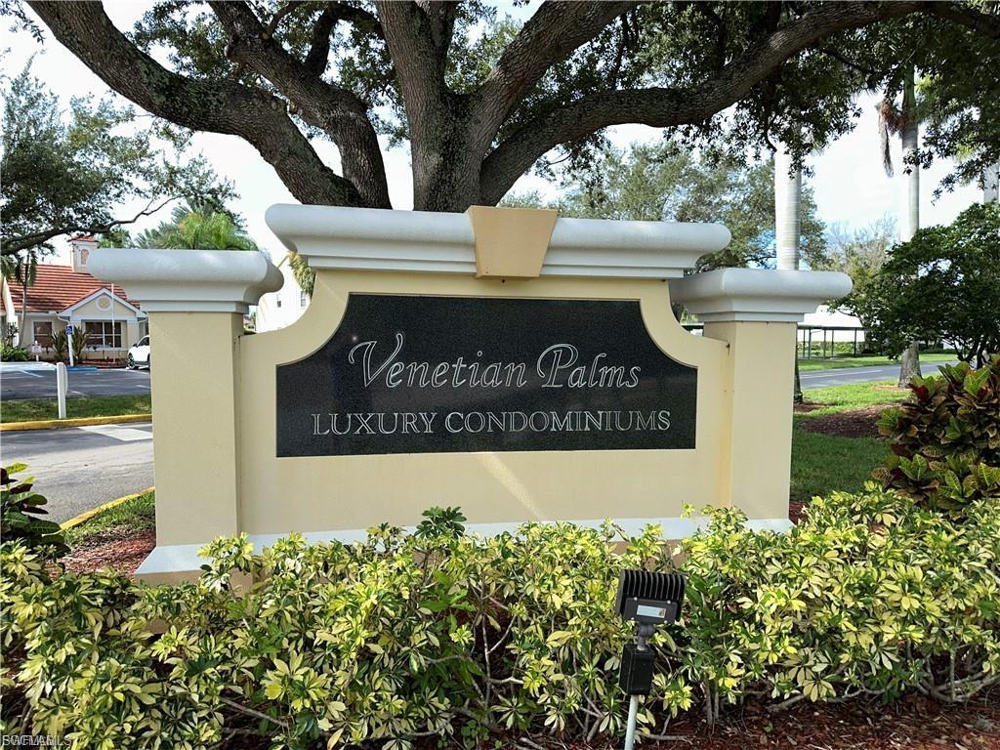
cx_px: 500
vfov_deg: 56.8
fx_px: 693
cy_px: 375
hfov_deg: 71.6
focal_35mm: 24
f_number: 1.78
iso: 80
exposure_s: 1/2882
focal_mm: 6.86
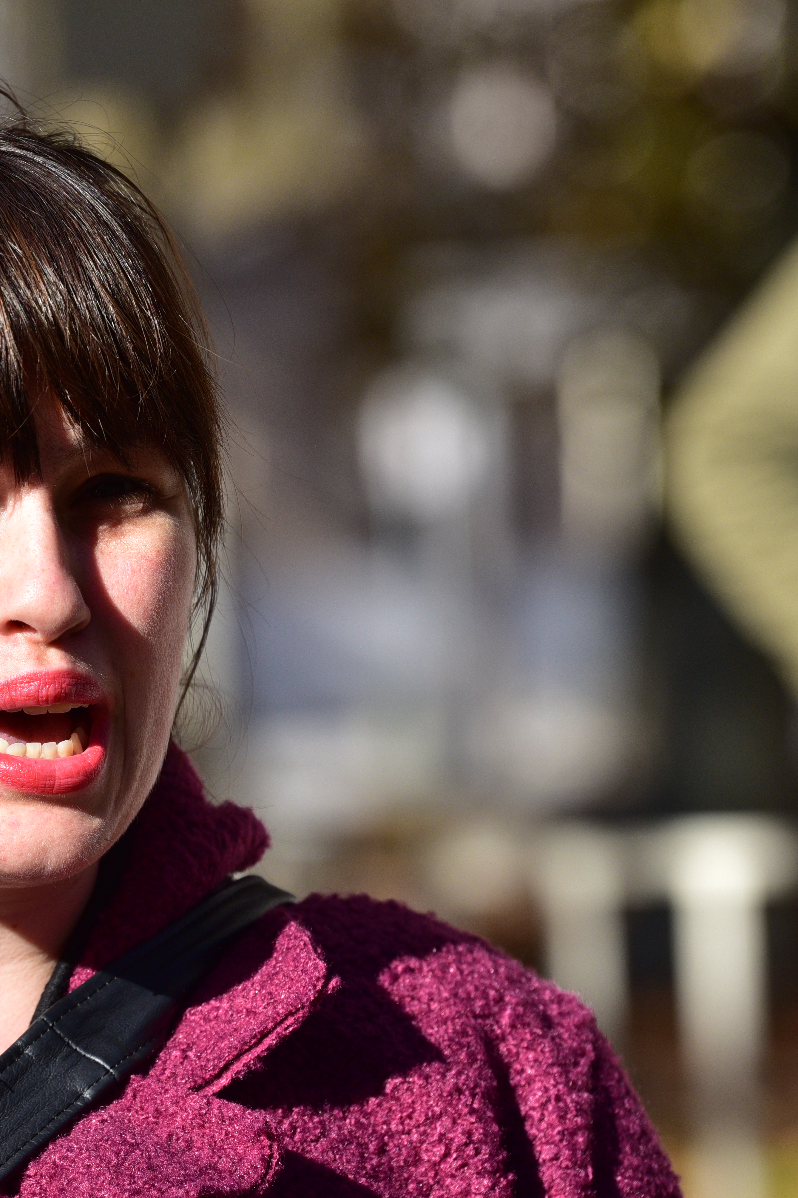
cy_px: 599
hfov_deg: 4.6
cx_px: 88
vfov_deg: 6.9
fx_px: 9973
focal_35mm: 300
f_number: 5.6
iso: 500
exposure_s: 1/2000
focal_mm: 200
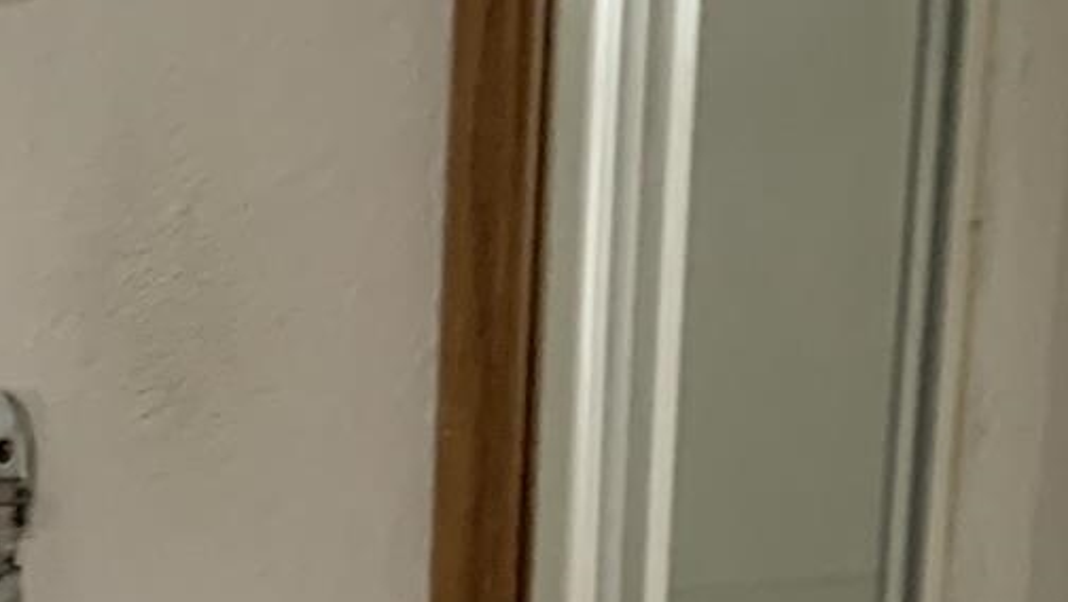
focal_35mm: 115
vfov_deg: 8.4
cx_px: -322
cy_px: 1950
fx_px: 3258
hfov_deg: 17.5
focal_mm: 4.25
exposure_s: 1/60
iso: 200
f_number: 1.8
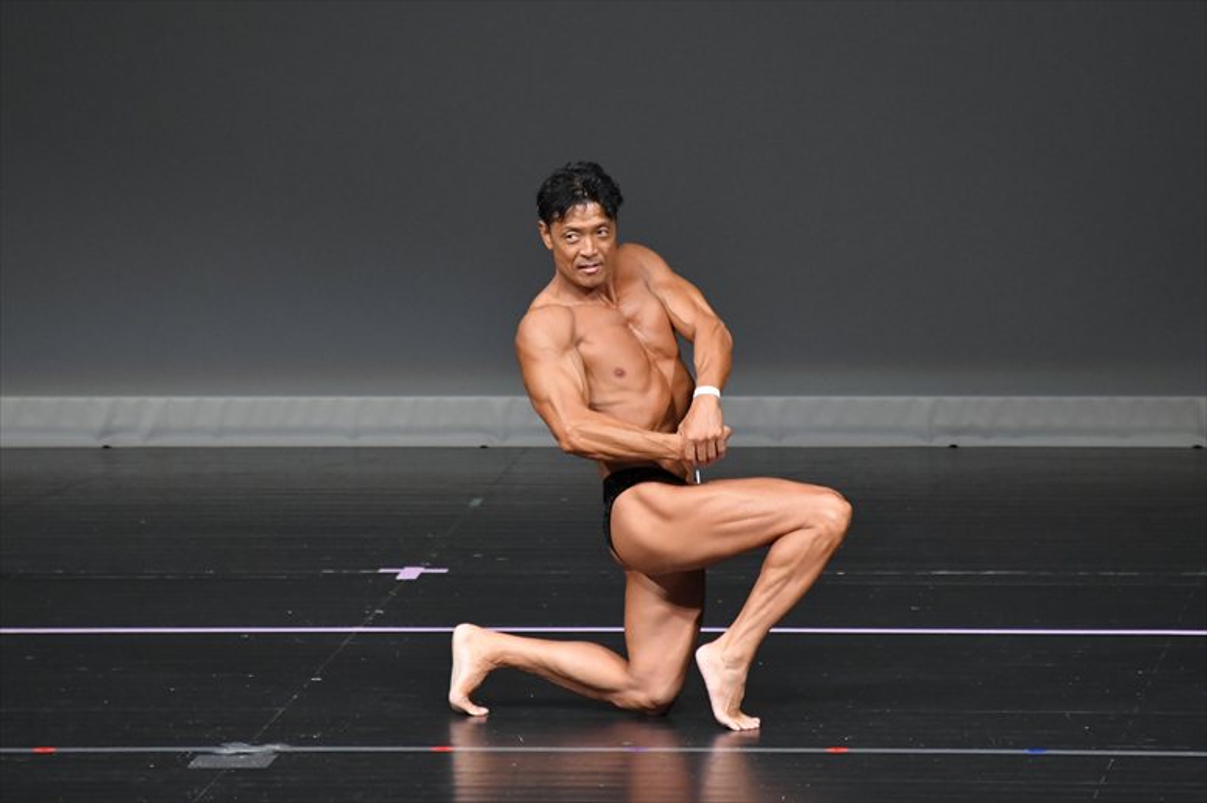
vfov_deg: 3.1
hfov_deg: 4.6
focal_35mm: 450
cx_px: 604
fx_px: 15080
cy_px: 402
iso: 4000
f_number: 5.6
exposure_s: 1/400
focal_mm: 300
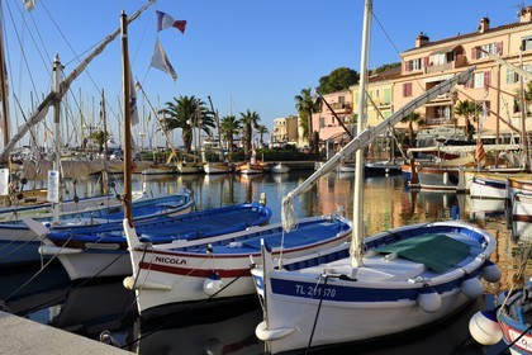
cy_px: 178
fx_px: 532
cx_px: 266
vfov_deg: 36.9
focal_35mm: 36
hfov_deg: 53.1
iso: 200
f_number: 11
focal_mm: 36
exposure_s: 1/200
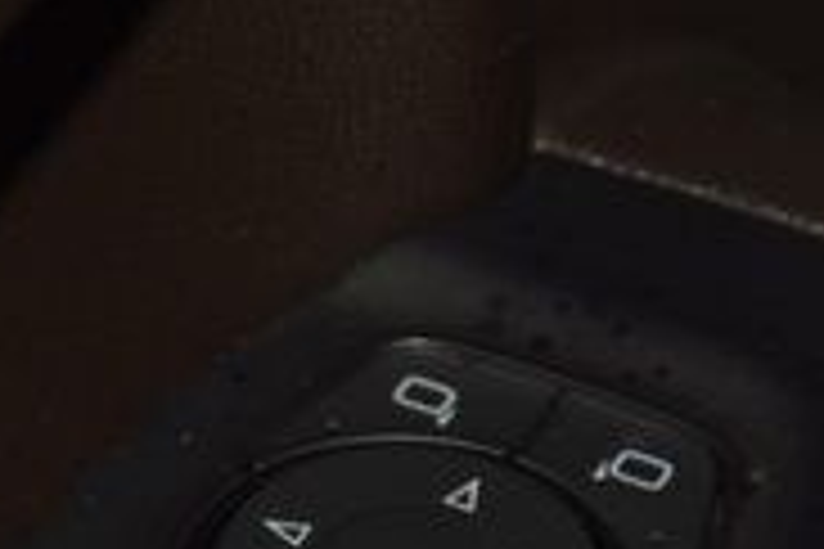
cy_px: 952
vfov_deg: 3.7
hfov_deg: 5.6
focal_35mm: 368
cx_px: 32
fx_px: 8422
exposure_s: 1/125
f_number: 8
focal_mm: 70
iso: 100
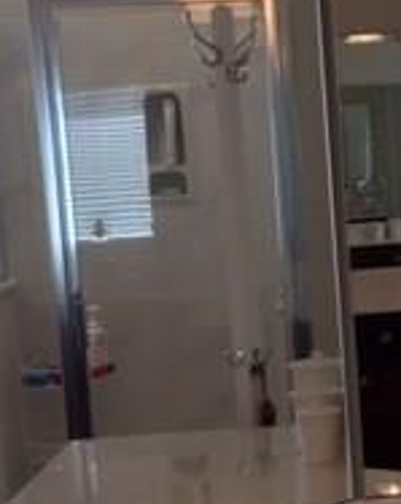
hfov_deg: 15.4
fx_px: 1443
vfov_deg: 19.7
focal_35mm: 97
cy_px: 369
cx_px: 452
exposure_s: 1/120
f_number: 2.2
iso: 50
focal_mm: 4.15
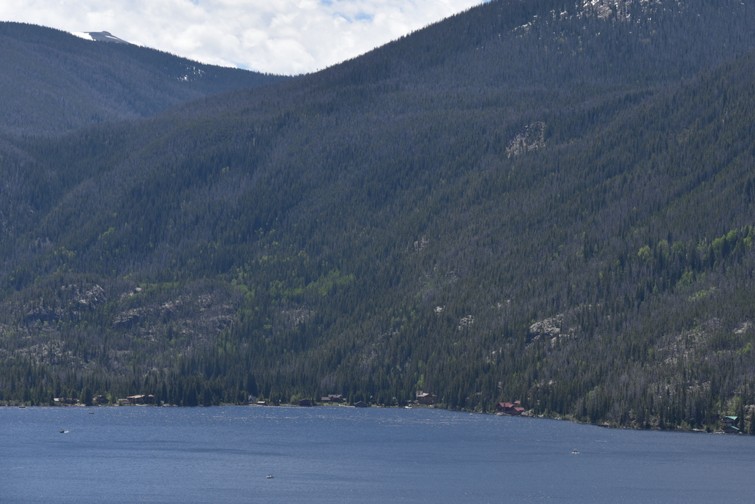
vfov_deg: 9.9
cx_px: 466
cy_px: 218
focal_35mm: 139
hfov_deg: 14.7
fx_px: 2916
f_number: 9
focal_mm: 112
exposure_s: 1/320
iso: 100
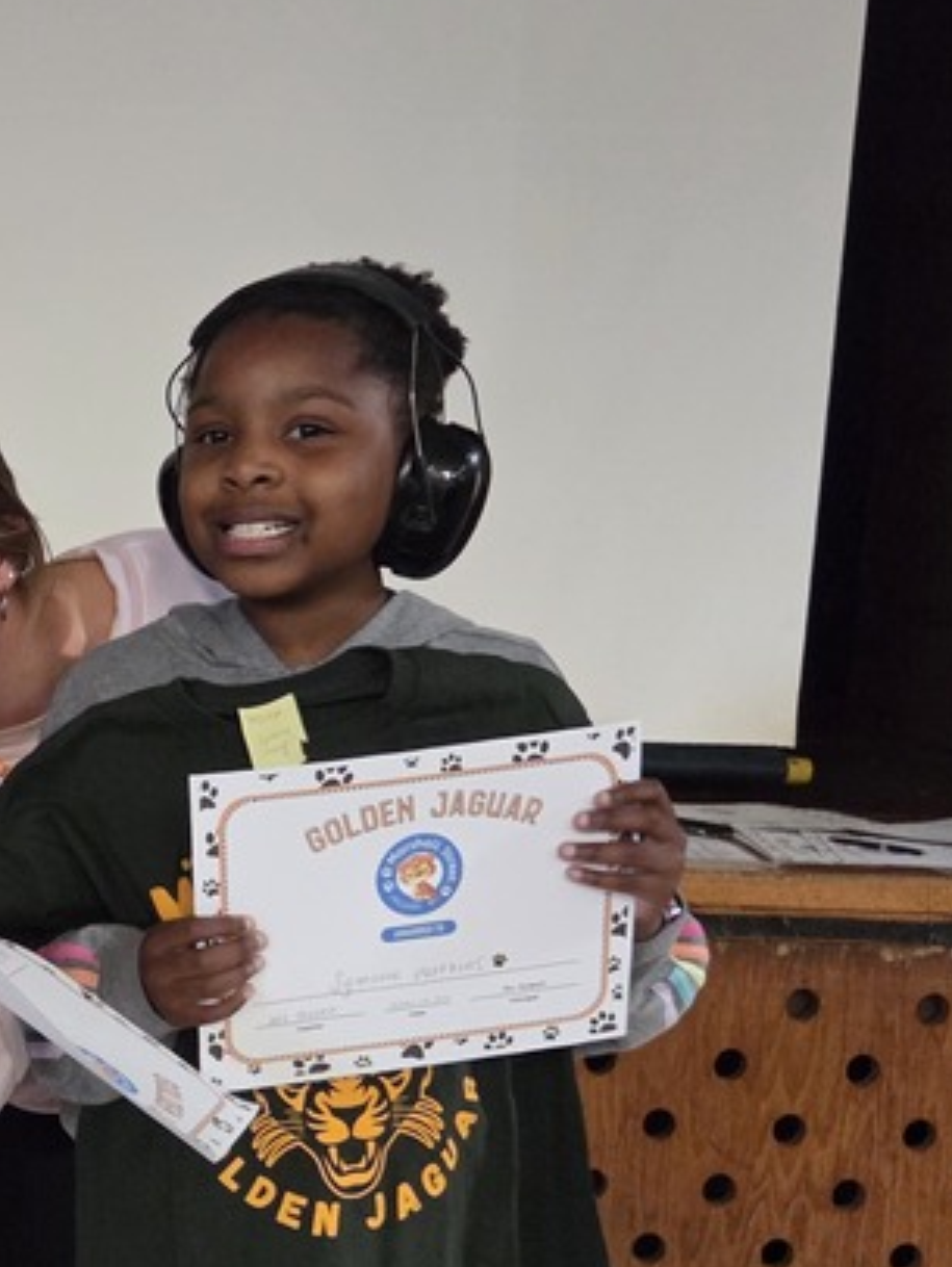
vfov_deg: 32.9
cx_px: -153
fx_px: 2125
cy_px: 849
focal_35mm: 58
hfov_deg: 23.4
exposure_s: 1/120
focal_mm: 5.4
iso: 2000
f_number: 1.8
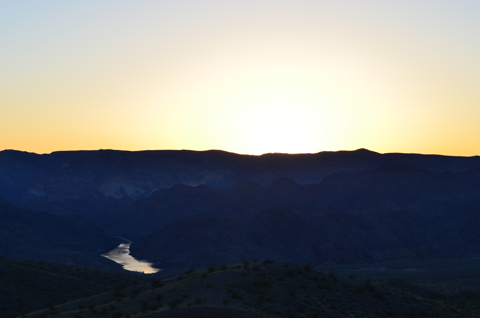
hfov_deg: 24.7
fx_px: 1098
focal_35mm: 82
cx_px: 240
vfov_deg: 16.5
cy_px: 159
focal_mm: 55
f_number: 11
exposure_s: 1/100
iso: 200
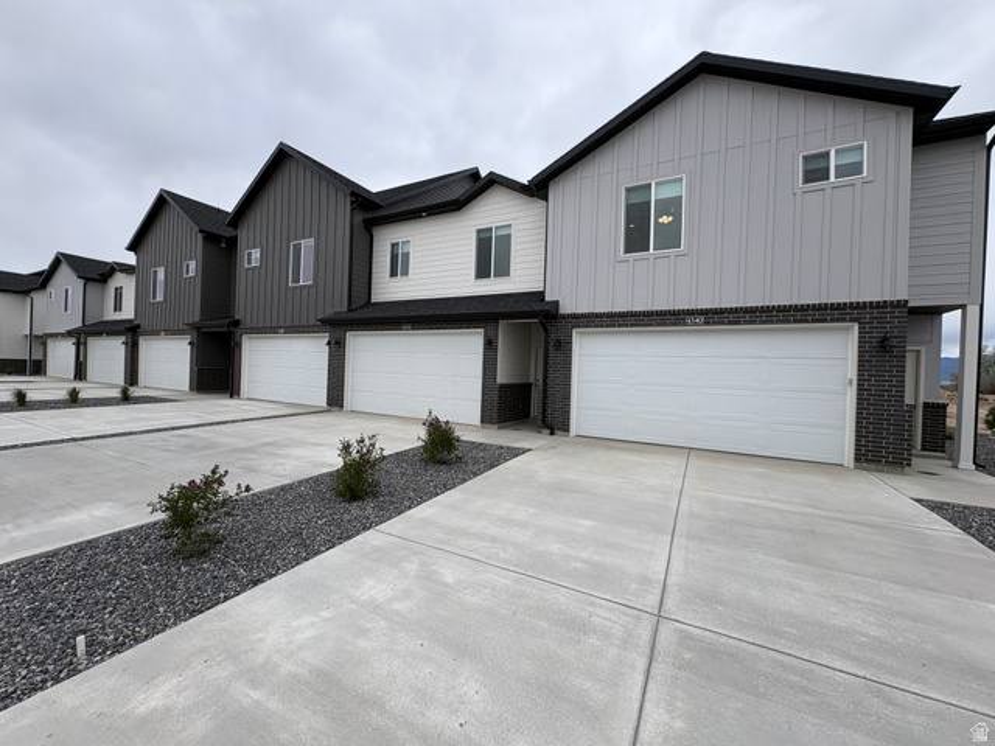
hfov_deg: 102.1
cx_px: 498
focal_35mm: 14
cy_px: 373
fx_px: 402
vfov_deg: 85.7
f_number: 2.2
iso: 50
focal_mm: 2.22
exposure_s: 1/1217
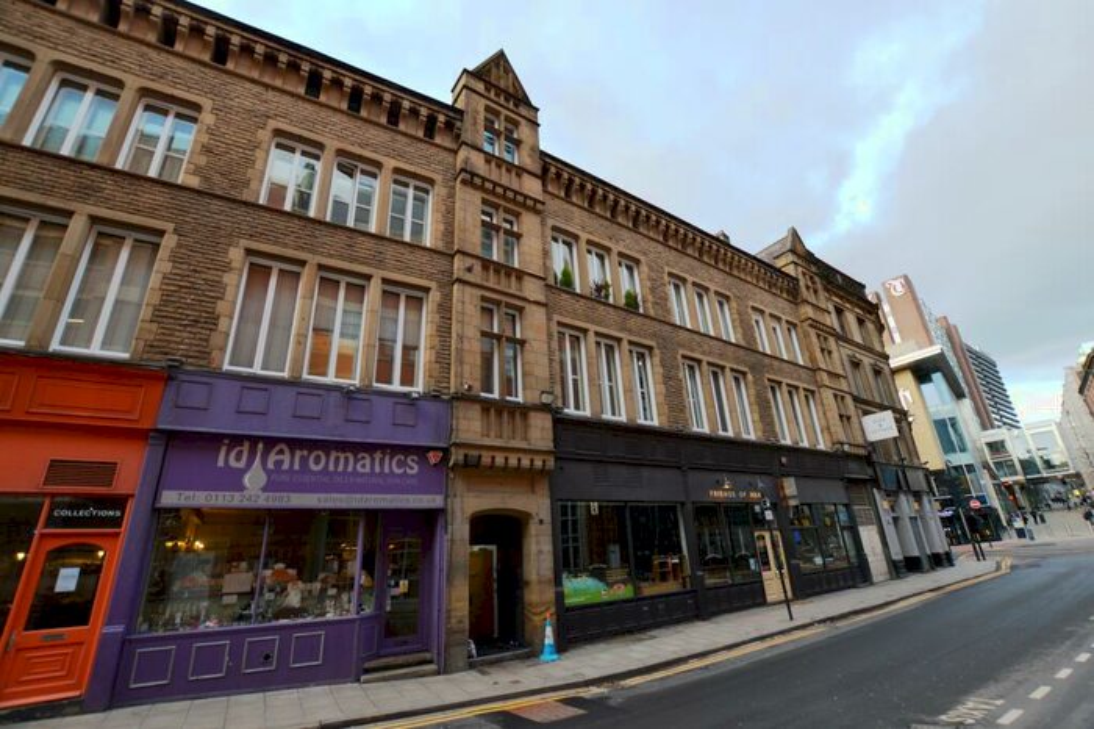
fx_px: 456
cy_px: 364
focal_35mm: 15
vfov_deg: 77.3
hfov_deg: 100.4
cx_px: 547
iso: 400
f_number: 5
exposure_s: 1/100
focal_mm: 10
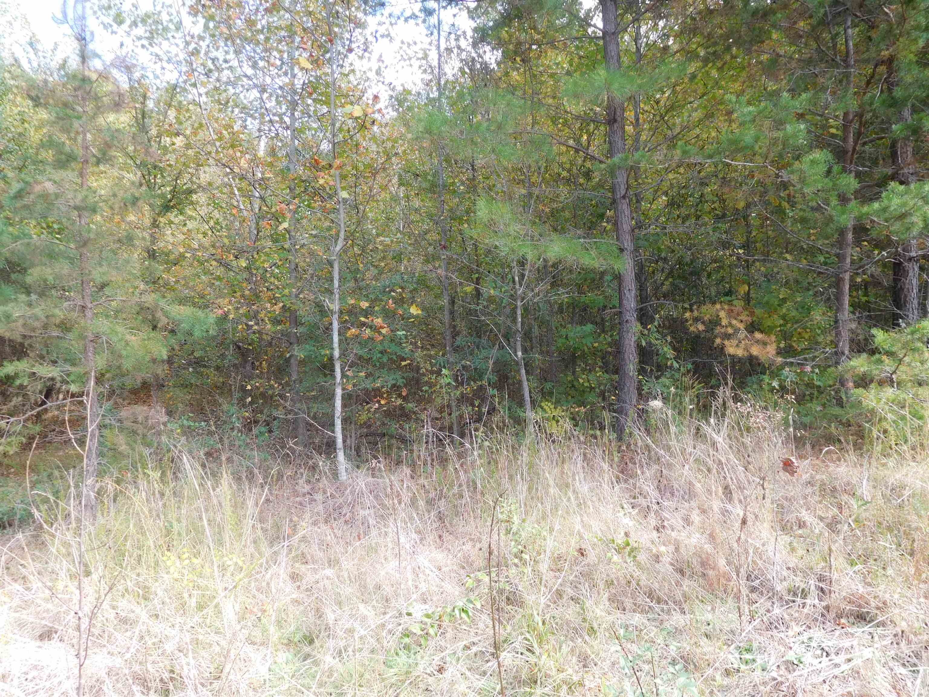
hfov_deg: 69.4
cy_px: 348
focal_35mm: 25
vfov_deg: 54.9
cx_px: 464
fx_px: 671
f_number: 3.4
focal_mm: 4.5
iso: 125
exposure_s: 1/100
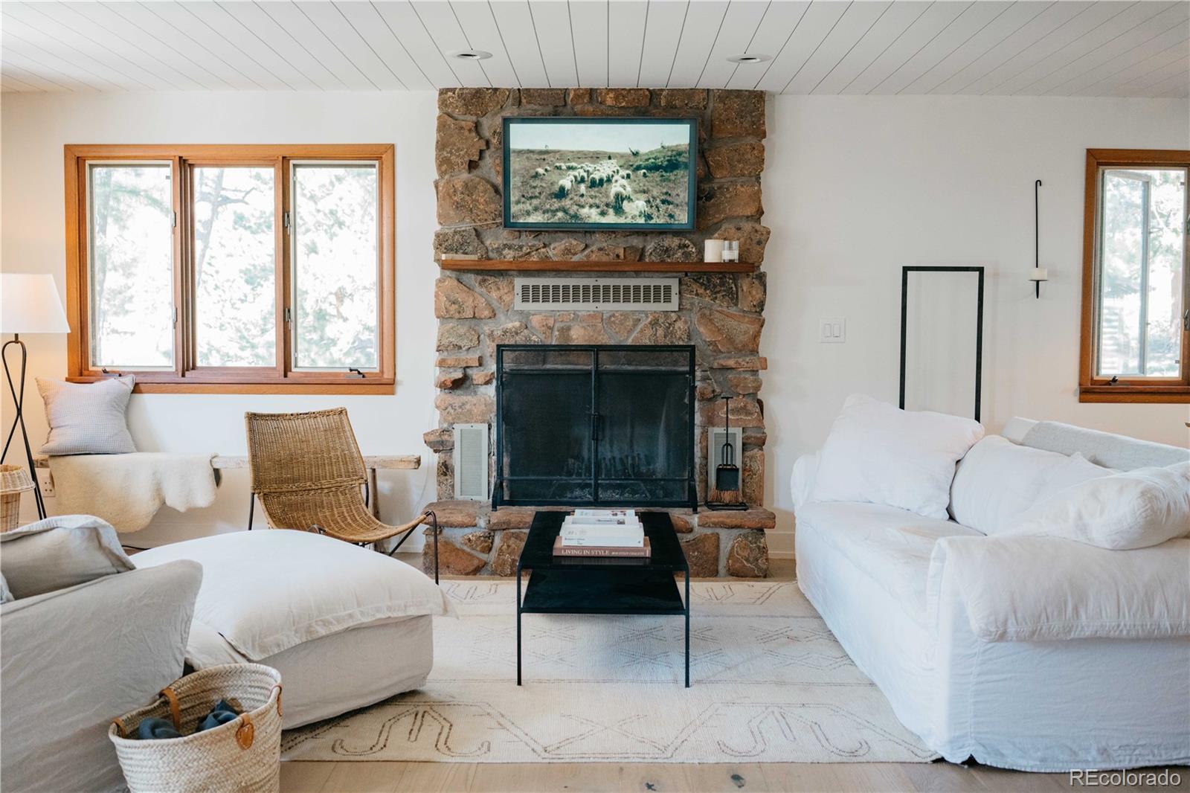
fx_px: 1157
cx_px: 595
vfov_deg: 37.8
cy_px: 396
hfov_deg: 54.4
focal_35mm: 35
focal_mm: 35
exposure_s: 1/100
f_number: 4.5
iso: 2000
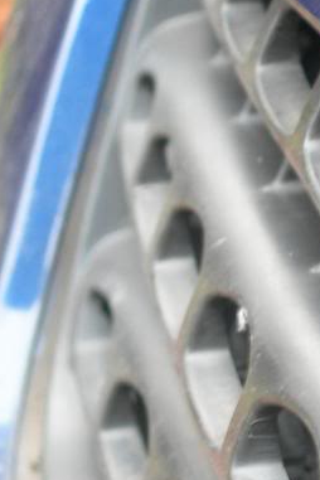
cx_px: 491
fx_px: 3386
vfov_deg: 8.1
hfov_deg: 5.4
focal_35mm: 254
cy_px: 328
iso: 50
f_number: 4.3
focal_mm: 19.1
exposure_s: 1/5.8
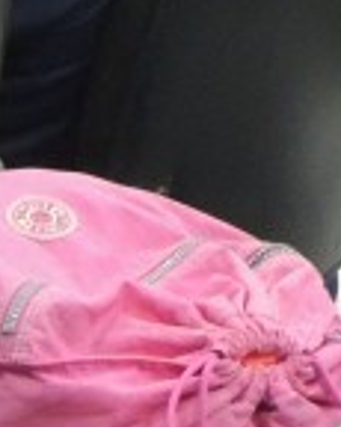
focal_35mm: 326
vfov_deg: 5.7
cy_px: -703
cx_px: 469
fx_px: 4117
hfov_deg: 4.7
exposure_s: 1/6
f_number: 3.5
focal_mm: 8.3
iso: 800
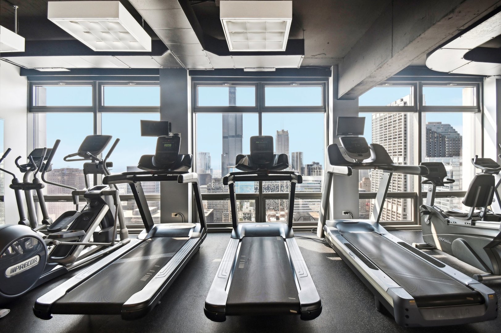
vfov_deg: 77.3
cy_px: 166
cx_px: 250
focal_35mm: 15
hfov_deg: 100.4
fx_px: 209
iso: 100
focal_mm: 10
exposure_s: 1/100
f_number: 7.1
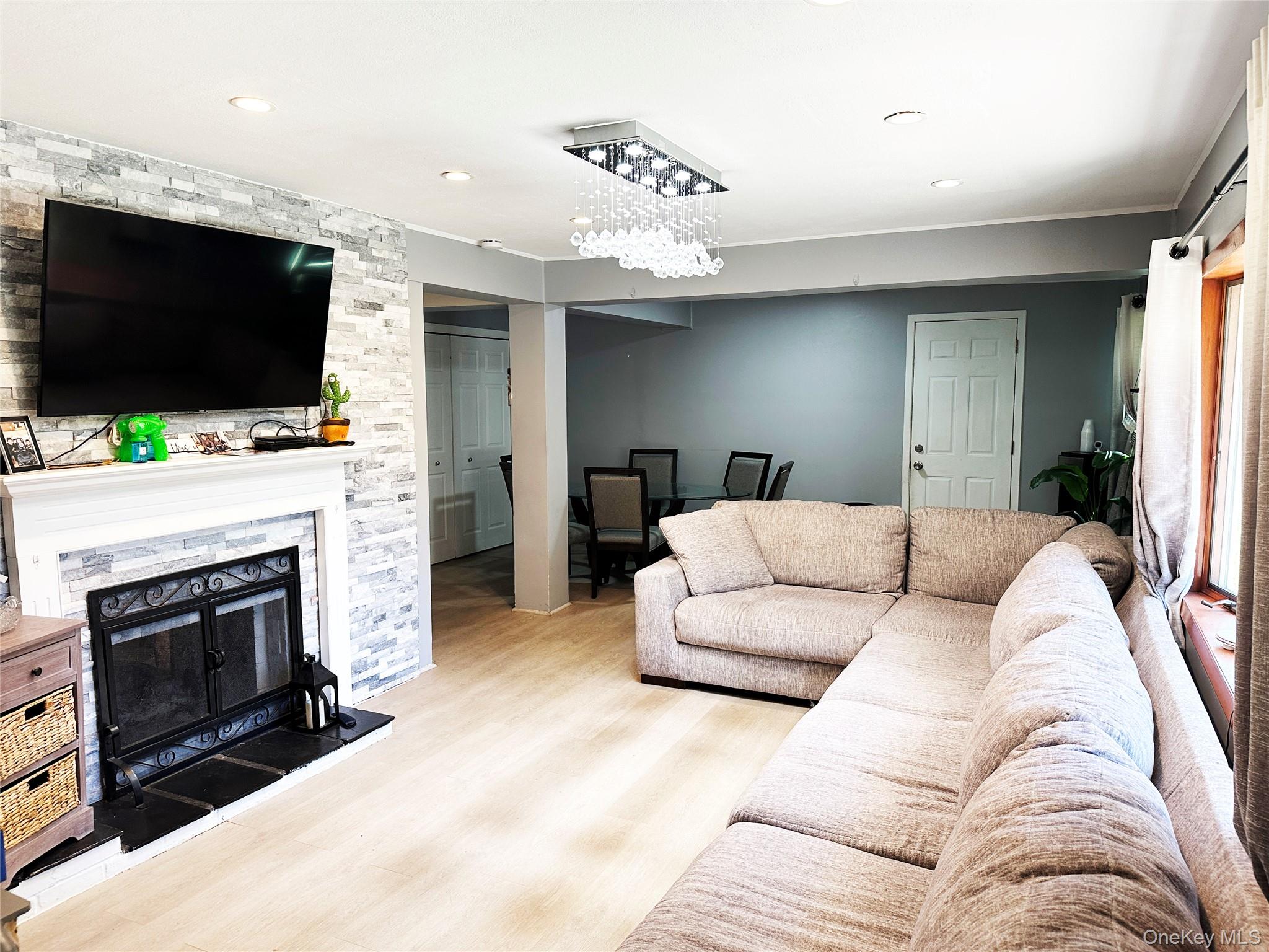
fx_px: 880
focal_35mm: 24
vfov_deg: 56.8
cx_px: 634
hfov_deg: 71.6
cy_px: 476
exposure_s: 1/120
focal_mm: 6.86
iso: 125
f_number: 1.78
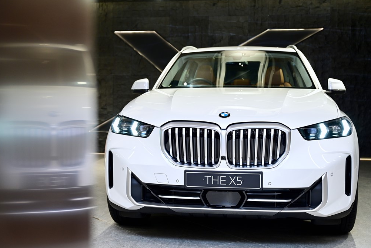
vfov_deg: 29.2
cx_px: 188
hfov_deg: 42.7
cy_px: 125
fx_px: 474
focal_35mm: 46
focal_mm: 45
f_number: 3.5
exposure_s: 1/100
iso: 800
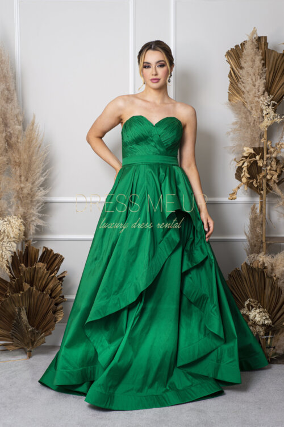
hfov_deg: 27.0
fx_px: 592
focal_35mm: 50
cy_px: 214
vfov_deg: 39.6
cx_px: 142
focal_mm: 50
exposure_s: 1/80
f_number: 5
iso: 100
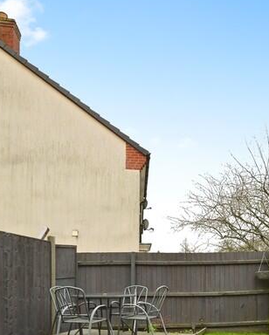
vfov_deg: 47.1
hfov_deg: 41.6
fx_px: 348
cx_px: 184
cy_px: 292
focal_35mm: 35
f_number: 6.3
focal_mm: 14
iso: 100
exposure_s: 1/160
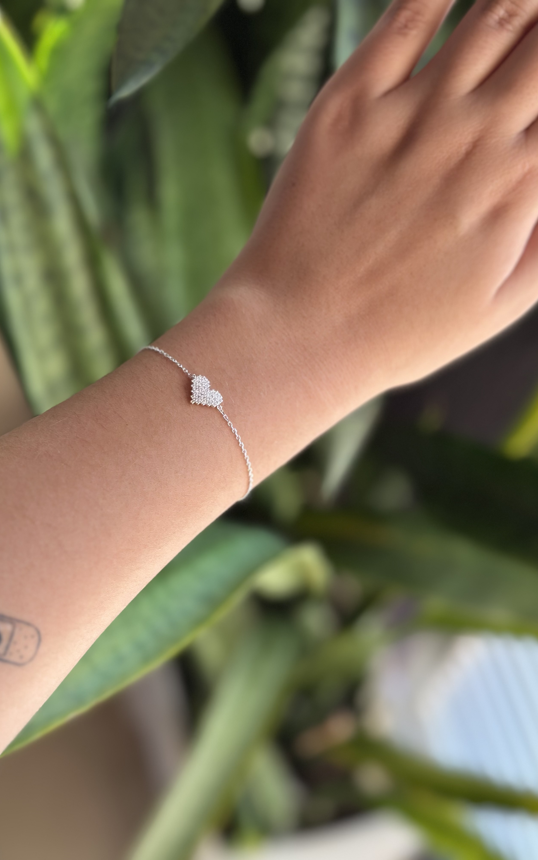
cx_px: 236
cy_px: 431
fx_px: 1197
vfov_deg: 39.6
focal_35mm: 51
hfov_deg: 25.3
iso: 80
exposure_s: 1/60
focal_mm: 6.86
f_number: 1.78
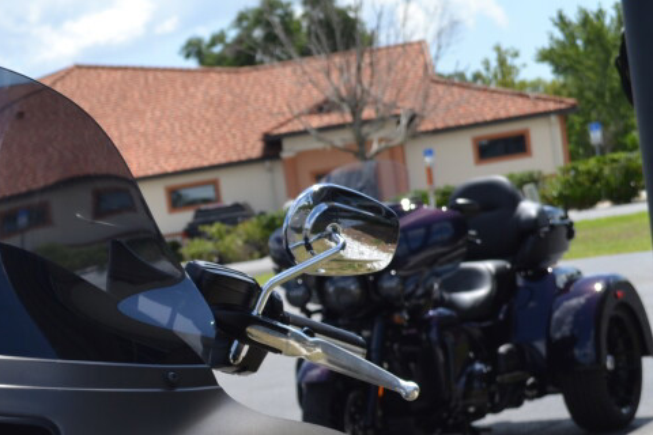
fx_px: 2176
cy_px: 489
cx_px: -90
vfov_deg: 11.2
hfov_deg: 16.5
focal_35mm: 120
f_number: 8
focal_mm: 32
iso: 100
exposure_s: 1/250
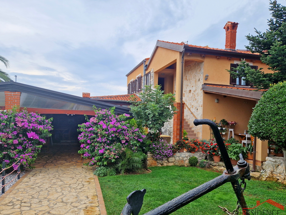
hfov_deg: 69.4
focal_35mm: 25
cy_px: 116
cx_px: 140
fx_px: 207
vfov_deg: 54.8
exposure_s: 1/499
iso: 50
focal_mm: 5.4
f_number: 1.8
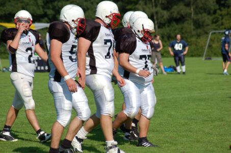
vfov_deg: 6.1
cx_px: 116
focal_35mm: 225
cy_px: 76
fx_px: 1441
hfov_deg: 9.2
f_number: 5.6
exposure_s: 1/1600
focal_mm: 150
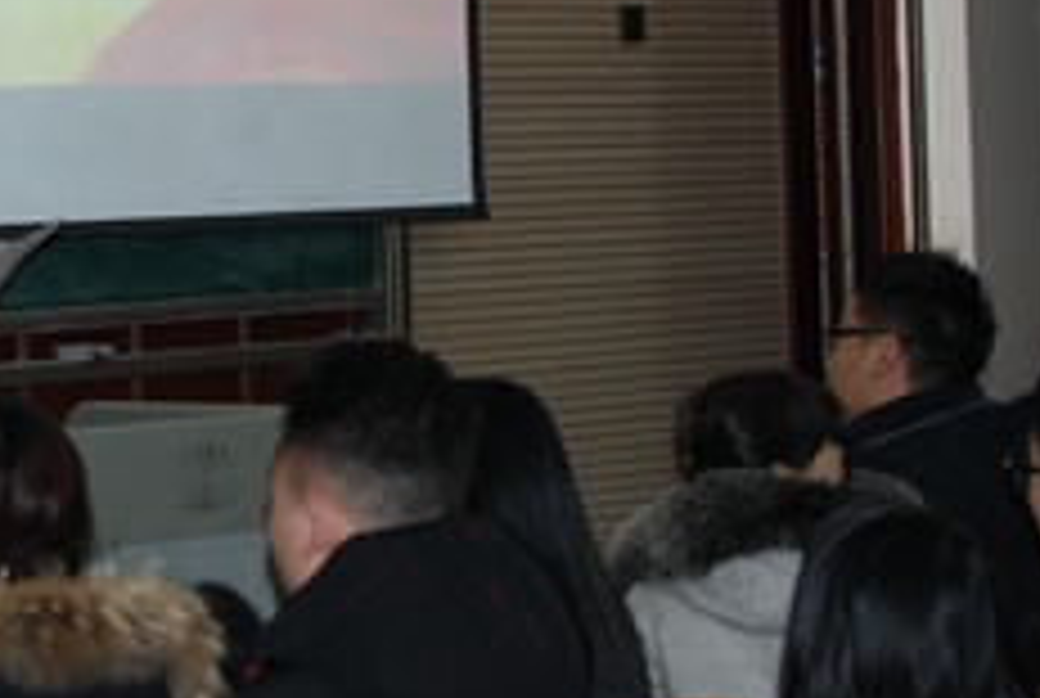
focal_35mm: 136
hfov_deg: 14.7
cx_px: -32
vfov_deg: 10.1
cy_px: 221
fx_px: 3945
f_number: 4.5
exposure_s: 1/60
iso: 500
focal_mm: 35
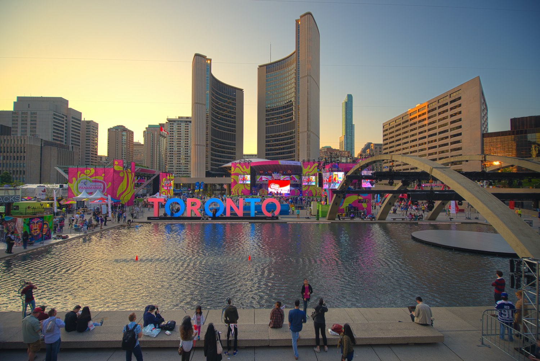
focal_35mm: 18
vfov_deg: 67.5
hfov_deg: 90.0
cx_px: 270
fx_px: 270
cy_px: 180
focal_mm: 18
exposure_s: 1/20
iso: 250
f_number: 5
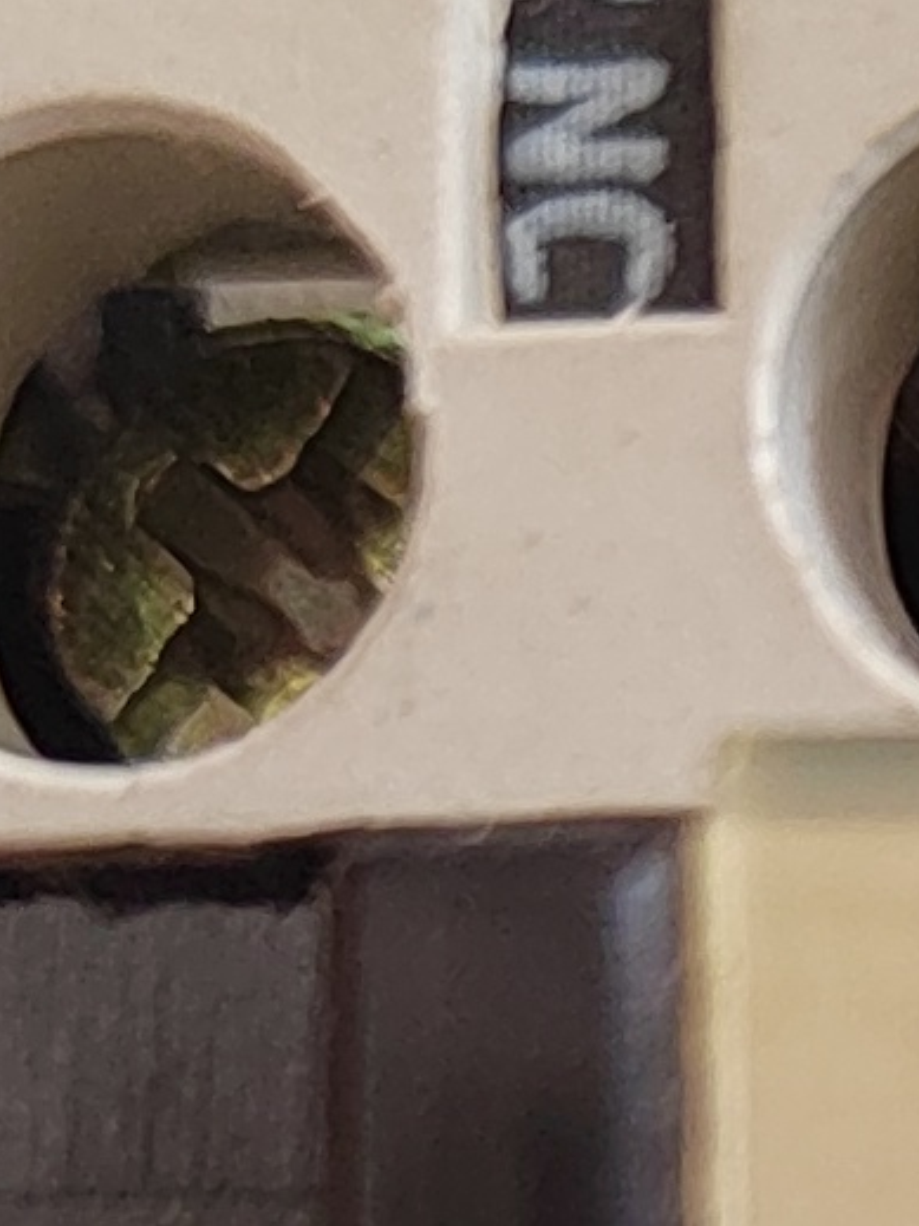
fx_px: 6126
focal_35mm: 173
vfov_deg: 10.9
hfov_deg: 8.2
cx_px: 1857
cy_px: 1909
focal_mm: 5.52
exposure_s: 1/50
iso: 1853
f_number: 1.9
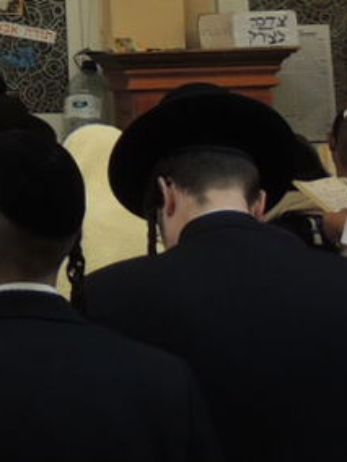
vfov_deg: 12.4
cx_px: -340
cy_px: -317
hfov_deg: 9.4
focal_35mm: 148
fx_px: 1978
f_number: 3.1
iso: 100
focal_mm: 5.3
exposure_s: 1/160
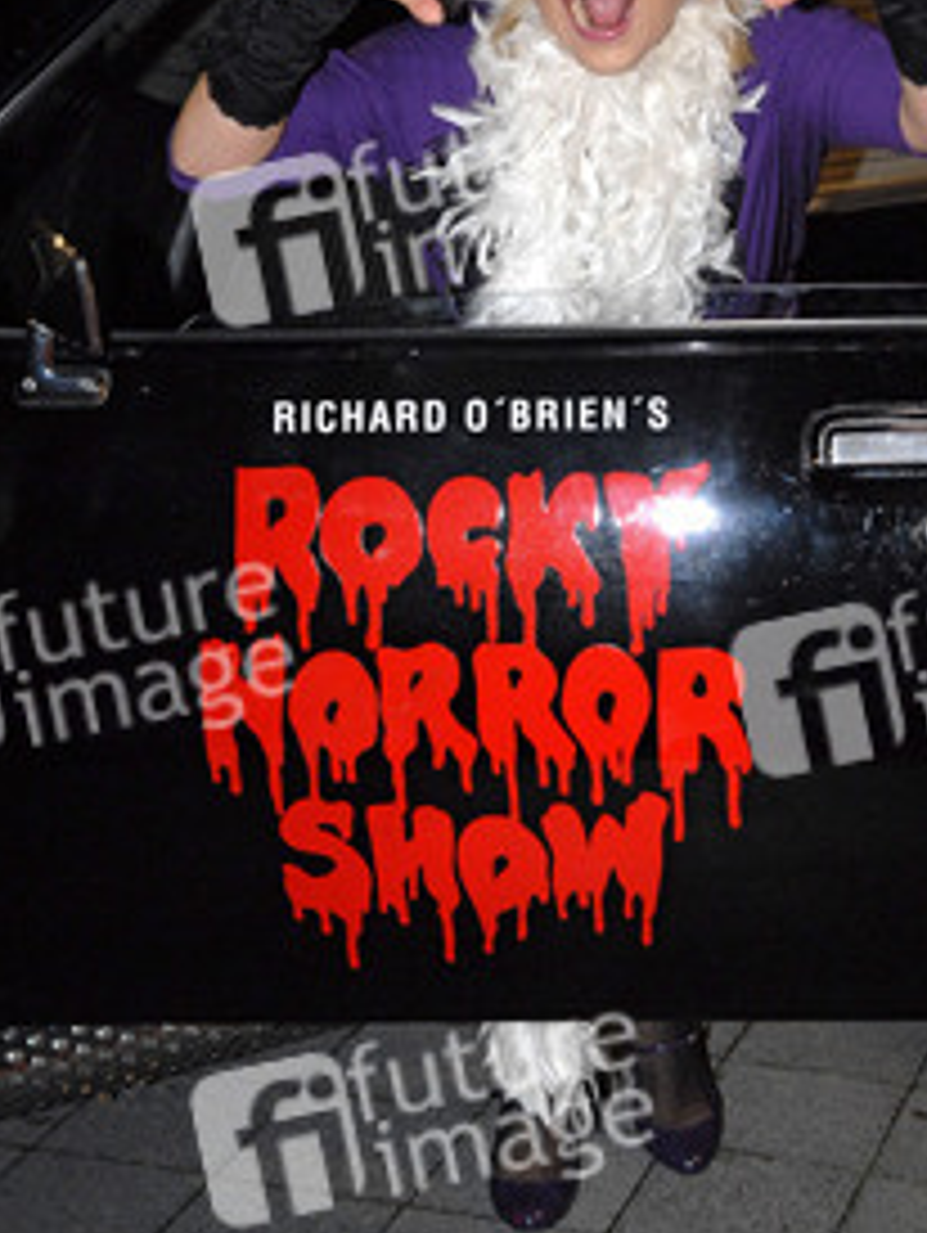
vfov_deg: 24.3
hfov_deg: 18.4
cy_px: 446
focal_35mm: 80
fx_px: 2852
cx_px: 558
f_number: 5.6
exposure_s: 1/80
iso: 800
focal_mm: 38
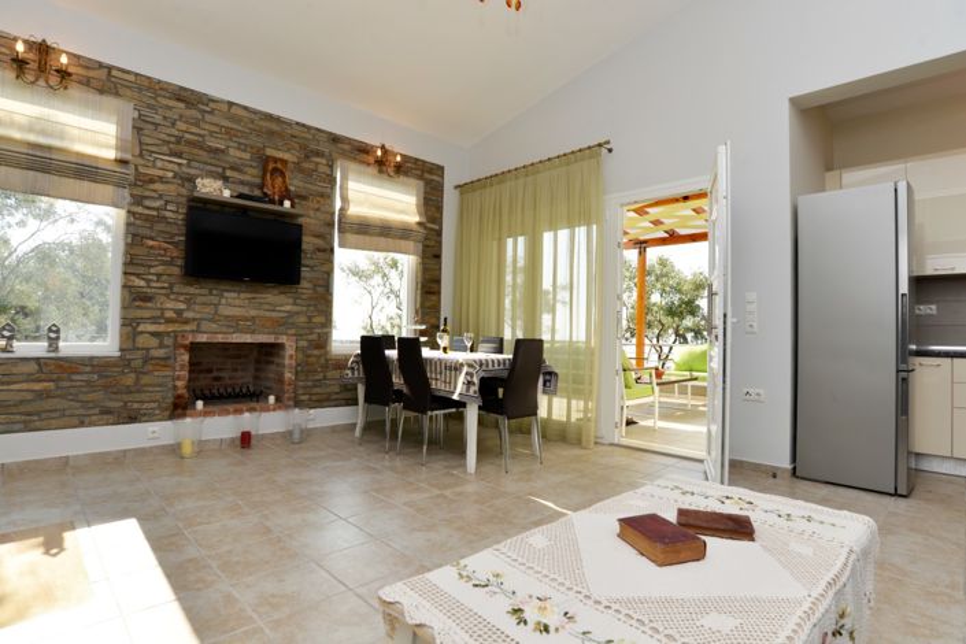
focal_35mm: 18
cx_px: 483
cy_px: 322
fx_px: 483
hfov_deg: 90.0
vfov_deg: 67.4
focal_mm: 18
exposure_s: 1/200
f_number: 7.1
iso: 125
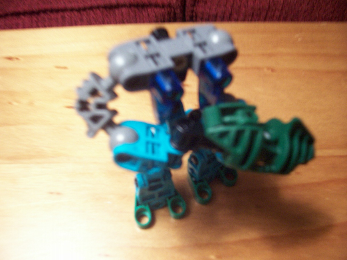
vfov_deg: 41.8
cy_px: 130
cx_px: 174
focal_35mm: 34
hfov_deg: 54.0
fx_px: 341
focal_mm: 5.6
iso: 160
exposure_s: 1/15.8
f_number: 2.7
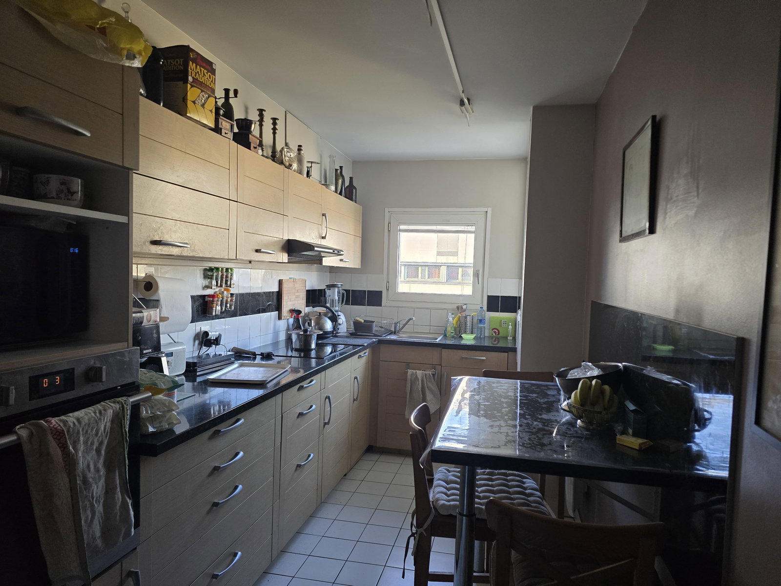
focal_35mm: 23
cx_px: 390
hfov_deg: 73.9
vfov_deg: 58.9
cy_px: 293
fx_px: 519
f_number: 1.7
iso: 320
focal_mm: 6.3
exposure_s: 1/120
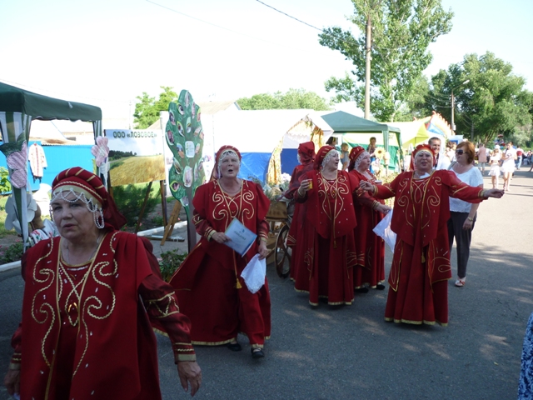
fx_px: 508
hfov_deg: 55.4
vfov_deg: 42.9
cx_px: 266
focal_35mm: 33
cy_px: 200
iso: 80
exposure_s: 1/320
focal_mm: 5.5
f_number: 2.8
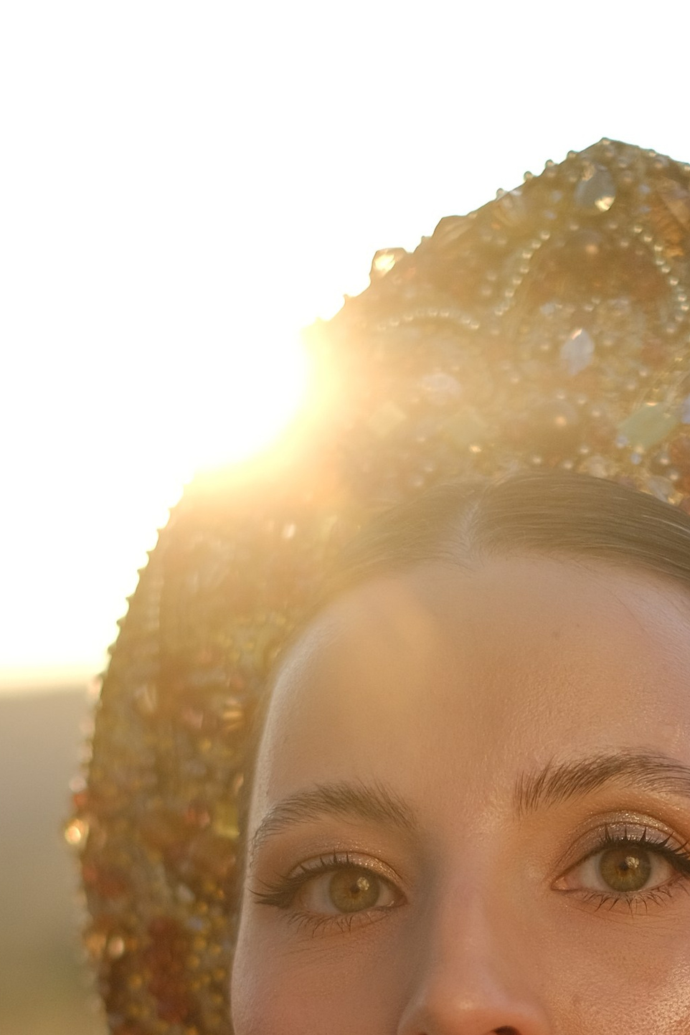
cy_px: 1371
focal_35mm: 141
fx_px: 4053
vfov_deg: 13.9
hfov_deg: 9.7
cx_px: 456
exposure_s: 1/2000
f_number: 1.6
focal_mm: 35
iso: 200
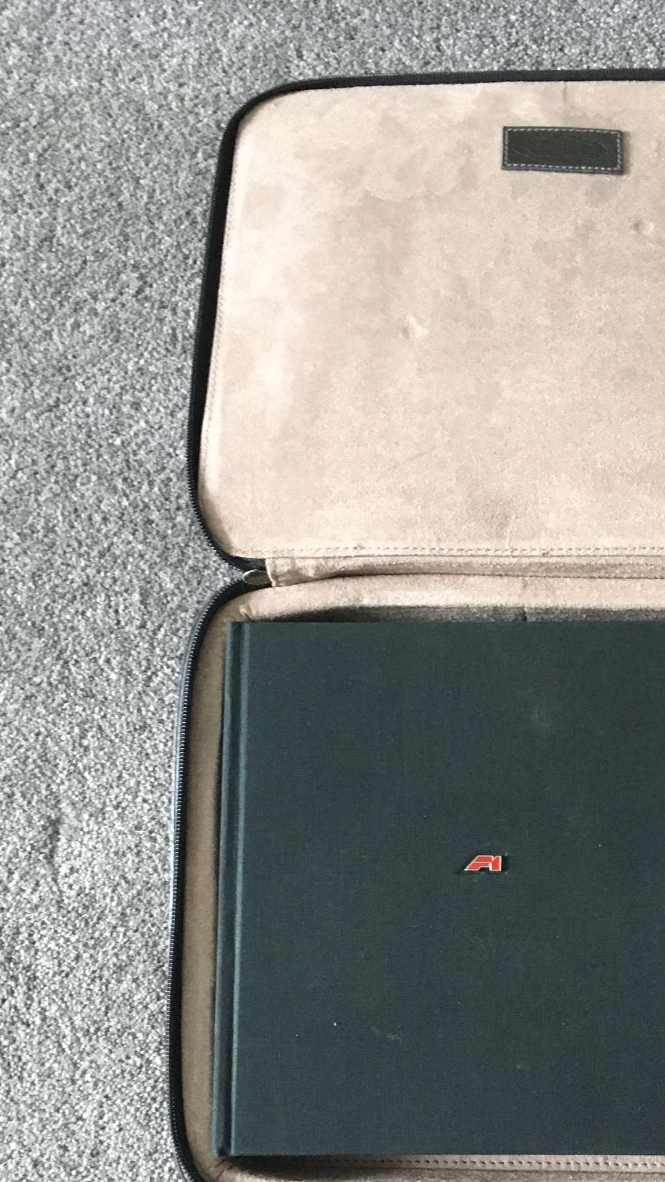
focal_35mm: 44
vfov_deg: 45.4
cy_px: 822
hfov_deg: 26.5
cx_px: 556
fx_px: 1379
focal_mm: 4.15
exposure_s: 1/17
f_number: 2.2
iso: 200
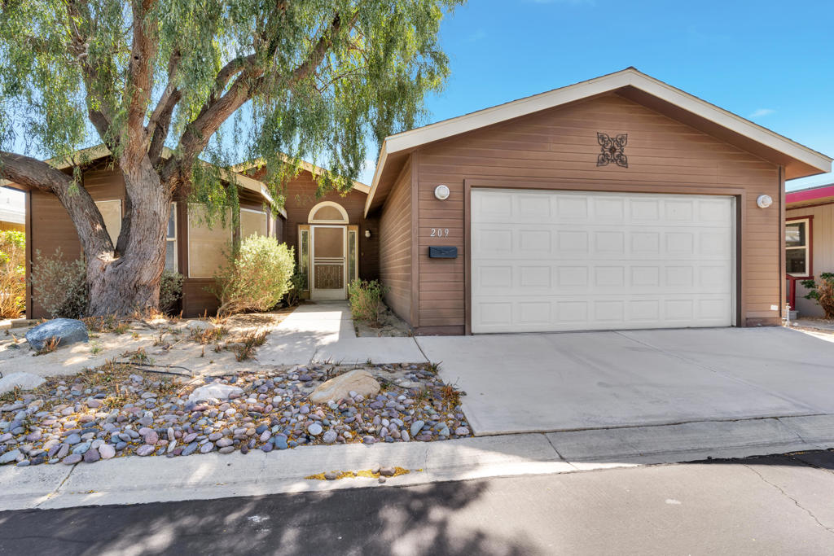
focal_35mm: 18
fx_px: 417
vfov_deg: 67.4
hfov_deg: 90.0
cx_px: 417
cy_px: 278
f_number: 9
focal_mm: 18
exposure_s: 1/100
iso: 100
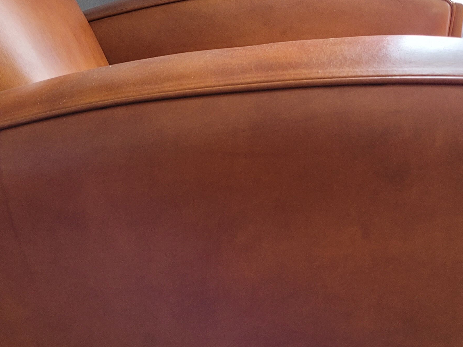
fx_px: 789
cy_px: 201
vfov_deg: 24.8
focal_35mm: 59
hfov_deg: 32.7
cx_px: 252
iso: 160
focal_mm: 5.4
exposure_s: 1/40
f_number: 1.8
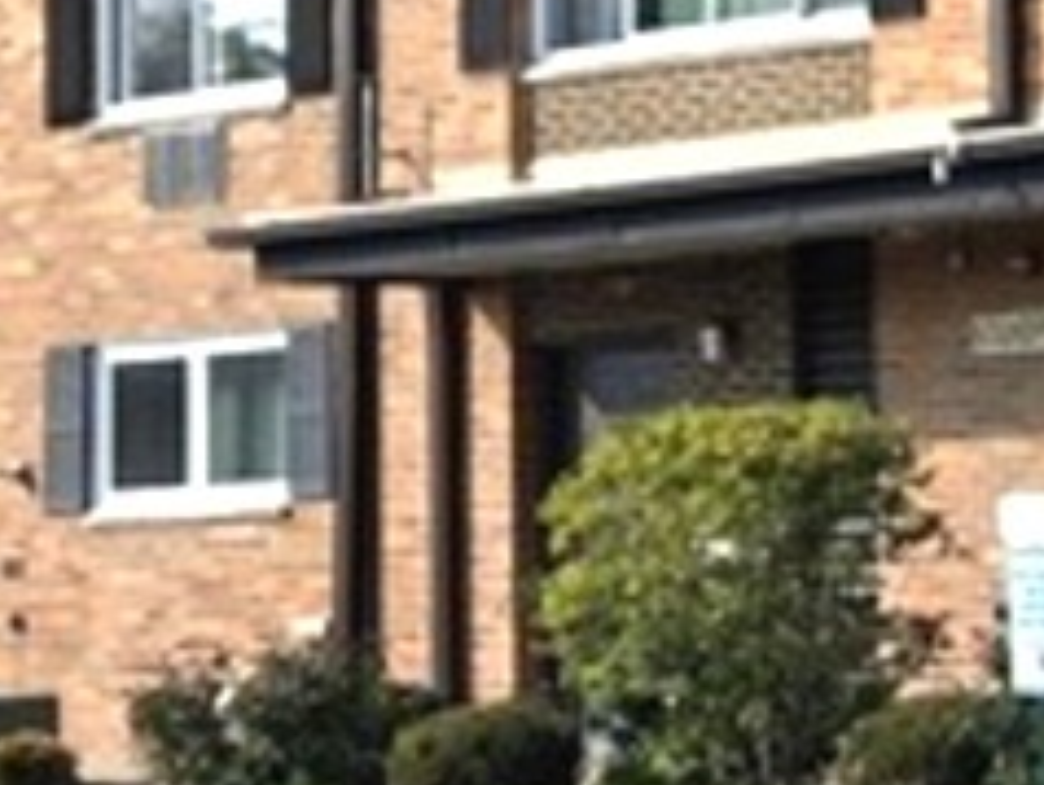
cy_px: -298
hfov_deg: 13.6
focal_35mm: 139
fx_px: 4196
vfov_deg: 10.4
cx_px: 1397
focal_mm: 5.4
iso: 25
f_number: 1.8
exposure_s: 1/1108
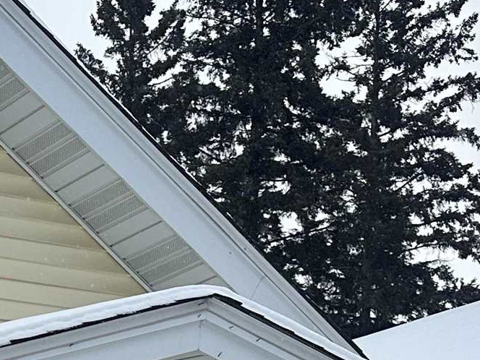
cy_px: 746
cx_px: -184
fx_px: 1539
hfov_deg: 16.5
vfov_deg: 11.8
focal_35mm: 111
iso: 80
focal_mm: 6.86
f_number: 1.78
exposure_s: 1/1949
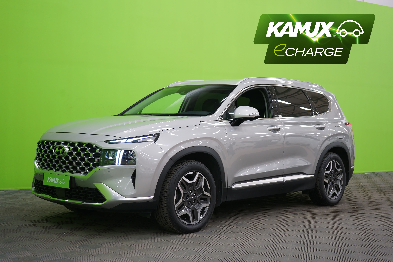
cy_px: 131
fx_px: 524
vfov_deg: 28.1
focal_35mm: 48
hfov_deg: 41.1
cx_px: 196
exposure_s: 1/10
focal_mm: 48
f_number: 4.5
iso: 400
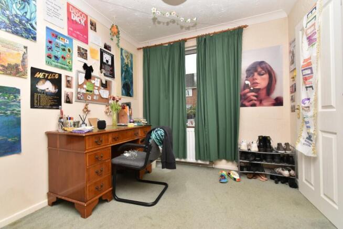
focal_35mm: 15
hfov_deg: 100.4
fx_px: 143
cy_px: 114
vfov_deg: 77.4
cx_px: 172
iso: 400
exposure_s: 1/125
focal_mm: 10
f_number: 8
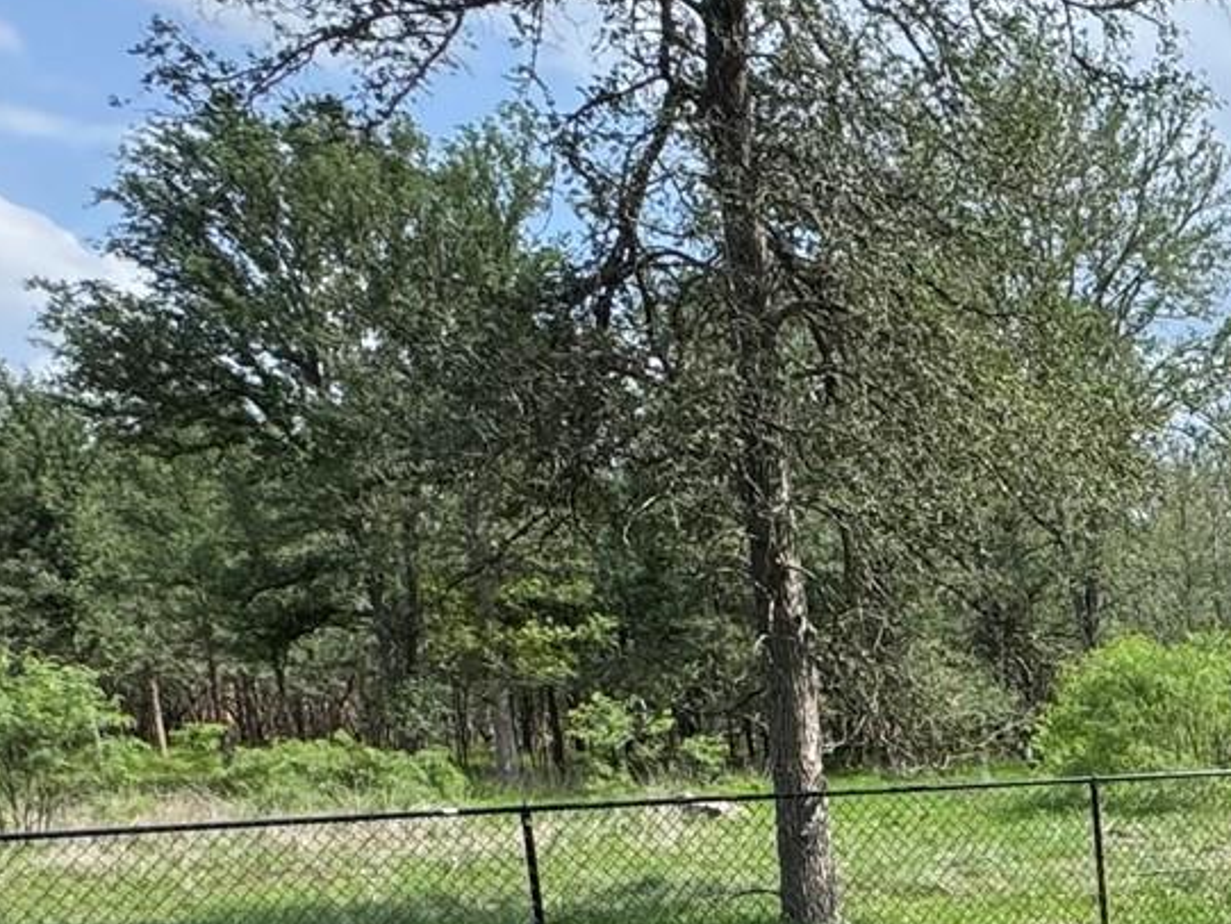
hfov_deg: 28.0
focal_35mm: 53
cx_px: 1702
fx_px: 1885
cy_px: 1040
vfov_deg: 25.4
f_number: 2.2
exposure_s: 1/831
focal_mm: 2.22
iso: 50
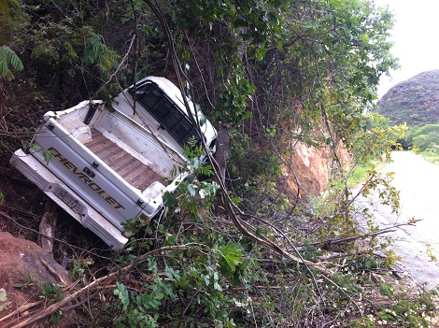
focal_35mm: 35
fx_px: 443
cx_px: 220
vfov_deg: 40.6
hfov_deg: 52.7
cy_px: 164
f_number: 2.8
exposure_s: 1/120
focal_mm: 3.85
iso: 100
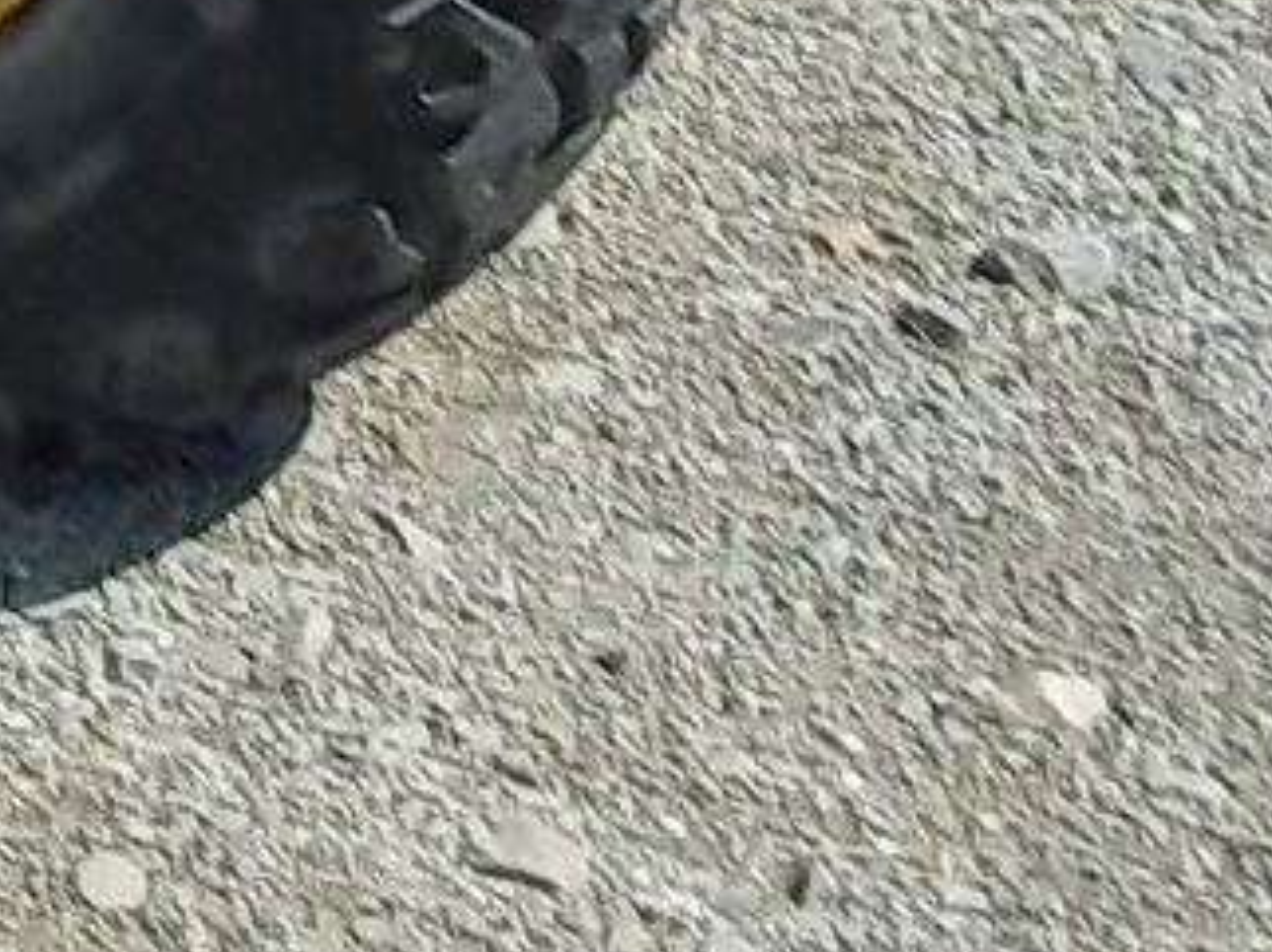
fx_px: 8409
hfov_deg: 8.1
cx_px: -1588
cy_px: -1387
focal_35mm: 229
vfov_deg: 6.2
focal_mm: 6.5
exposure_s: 1/250
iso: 80
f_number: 8
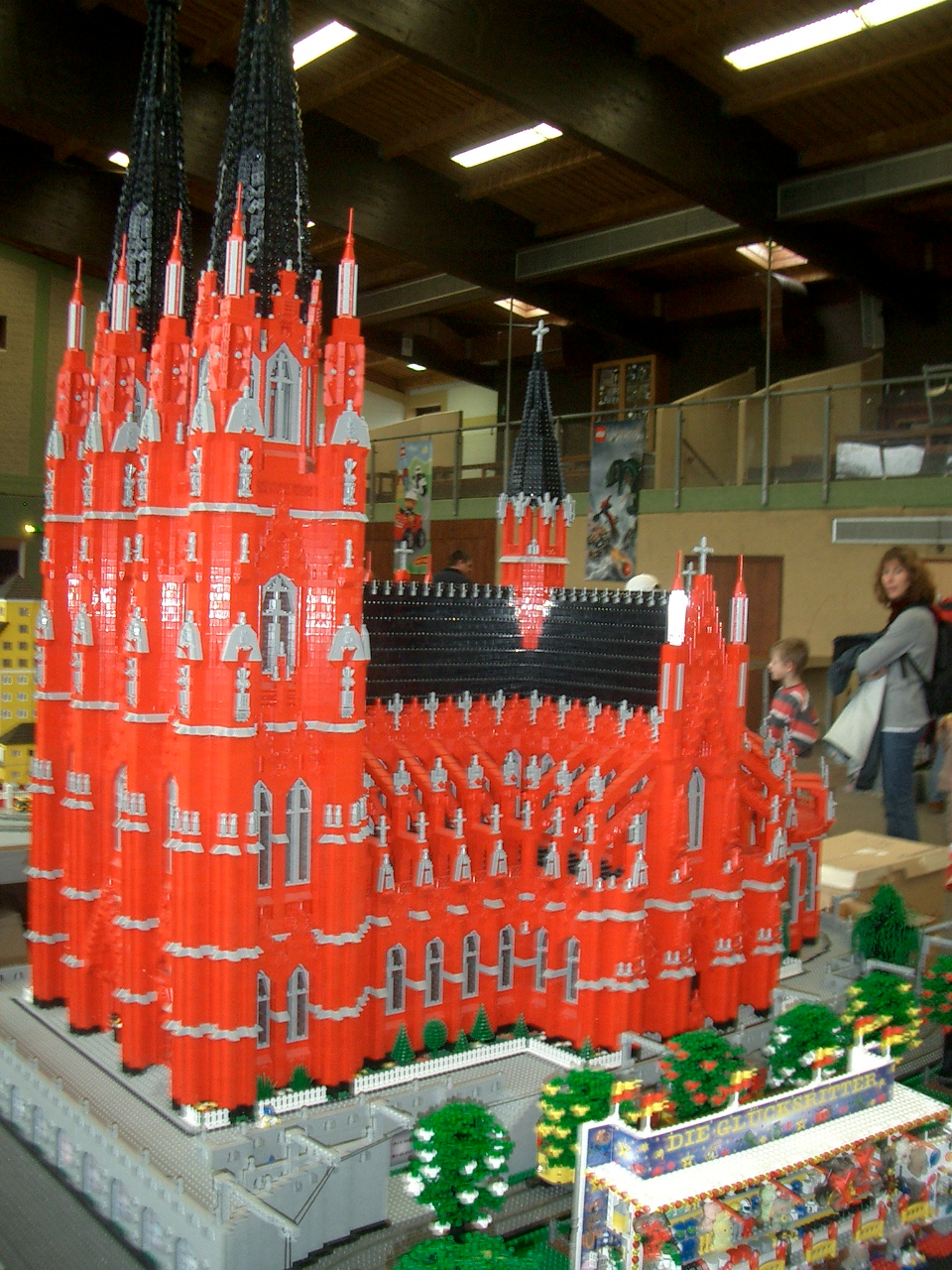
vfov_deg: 52.6
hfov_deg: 40.7
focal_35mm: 35
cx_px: 476
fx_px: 1283
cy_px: 635
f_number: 2.6
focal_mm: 5.8
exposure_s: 1/40
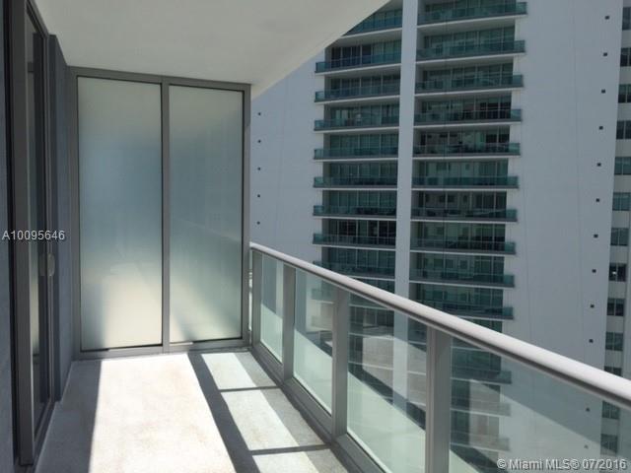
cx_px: 316
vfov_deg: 48.2
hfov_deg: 61.7
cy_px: 236
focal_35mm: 29
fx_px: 529
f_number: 2.2
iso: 32
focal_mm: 4.15
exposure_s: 1/3968
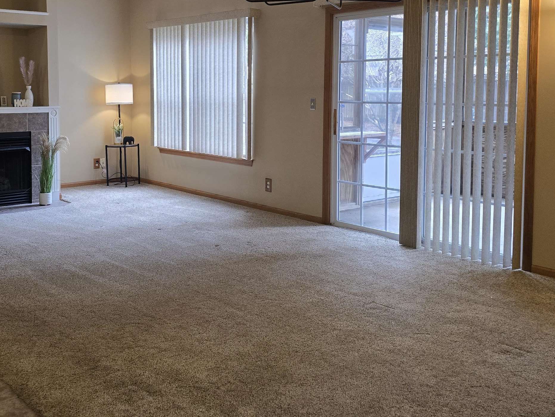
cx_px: 205
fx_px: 609
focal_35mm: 38
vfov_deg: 37.2
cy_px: 131
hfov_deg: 48.5
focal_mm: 6.3
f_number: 1.7
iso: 250
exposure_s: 1/120
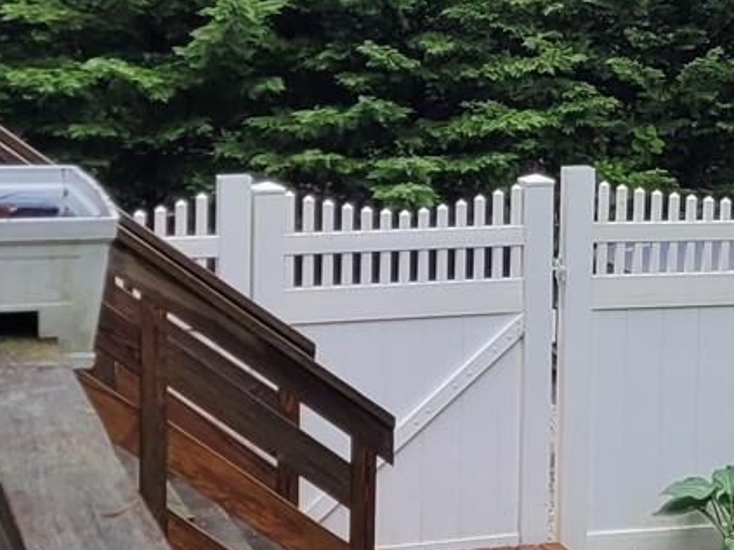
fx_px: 2671
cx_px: 1017
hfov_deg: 14.8
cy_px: 99
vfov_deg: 11.7
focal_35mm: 126
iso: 40
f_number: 1.8
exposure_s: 1/521
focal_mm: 5.4
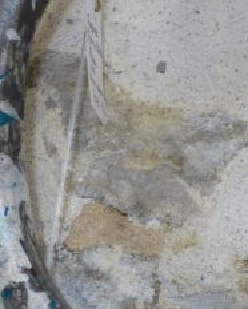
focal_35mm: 121
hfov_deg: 12.5
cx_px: 272
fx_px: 1109
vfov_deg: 15.9
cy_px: 151
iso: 400
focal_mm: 6.4
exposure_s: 1/60
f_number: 2.8
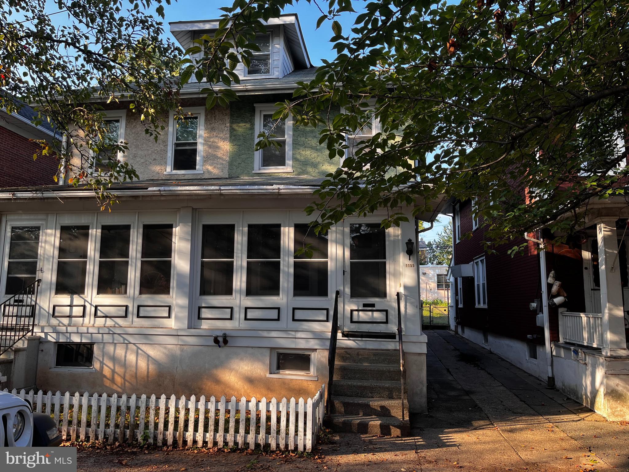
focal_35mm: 26
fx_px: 472
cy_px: 236
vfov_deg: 53.1
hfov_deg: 67.3
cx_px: 314
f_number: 1.6
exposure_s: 1/384
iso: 50
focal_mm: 5.1
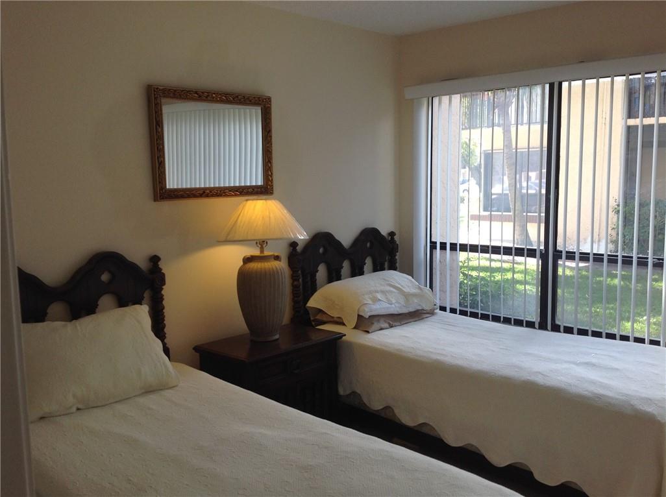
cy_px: 248
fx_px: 672
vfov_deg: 40.6
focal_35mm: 35
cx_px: 333
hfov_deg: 52.7
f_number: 2.4
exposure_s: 1/120
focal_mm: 4.28
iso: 64
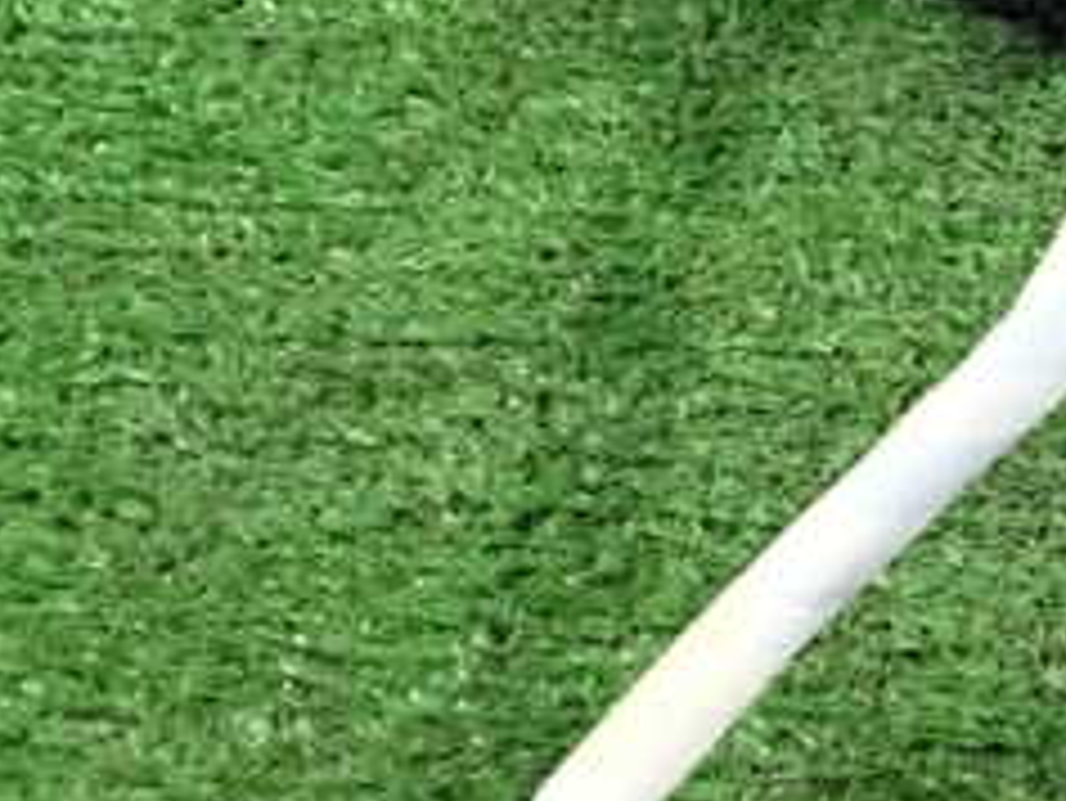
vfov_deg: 16.2
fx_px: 2804
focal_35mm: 91
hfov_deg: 20.0
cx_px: 1340
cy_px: 207
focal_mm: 6.37
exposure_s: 1/125
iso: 3200
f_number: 2.5
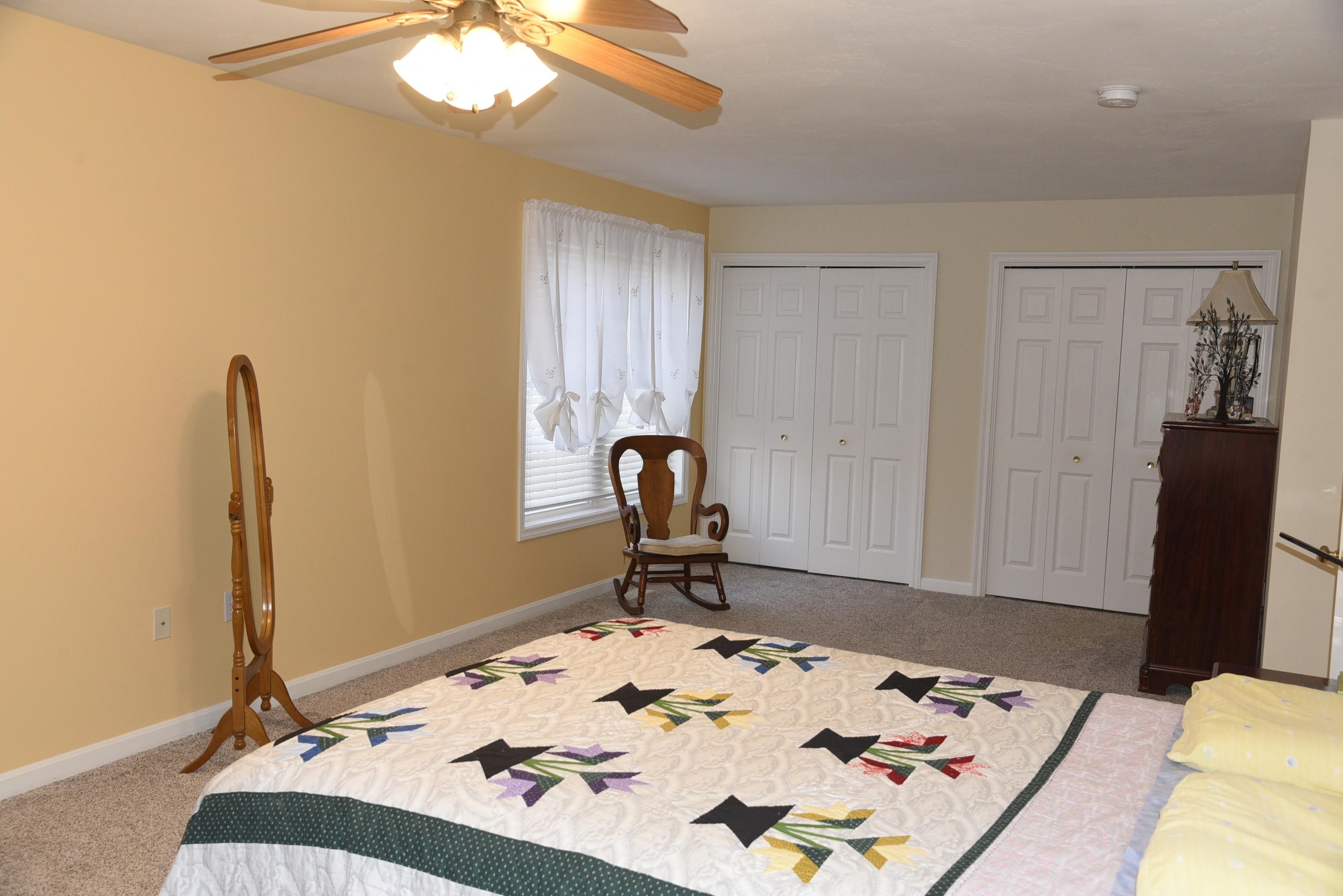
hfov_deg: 60.3
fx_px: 1157
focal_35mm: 31
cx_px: 672
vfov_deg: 42.4
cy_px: 448
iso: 1000
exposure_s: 1/60
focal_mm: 31
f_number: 5.6
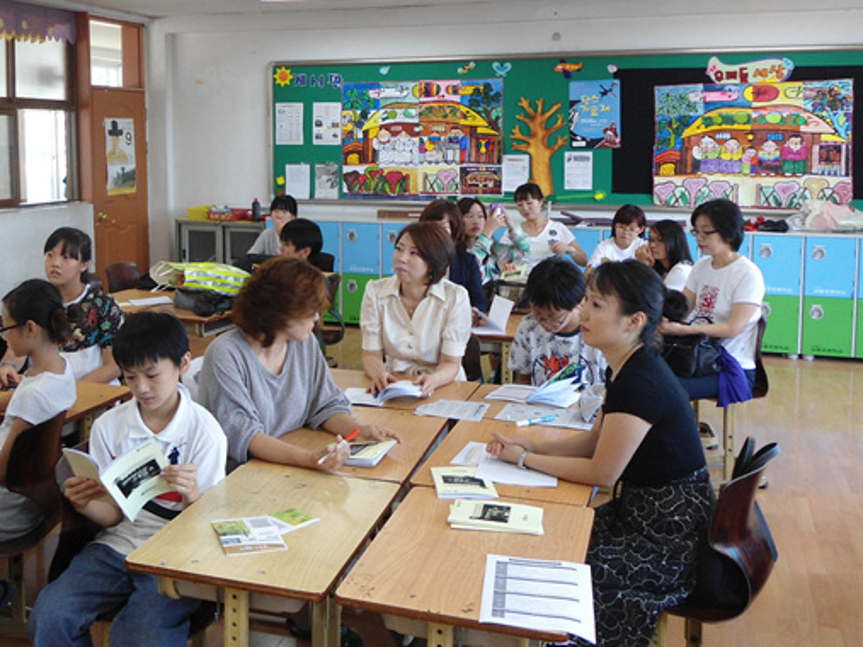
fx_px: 1022
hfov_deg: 45.5
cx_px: 346
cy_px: 257
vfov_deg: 35.0
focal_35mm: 41
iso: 100
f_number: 2.8
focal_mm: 4.7
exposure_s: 1/30
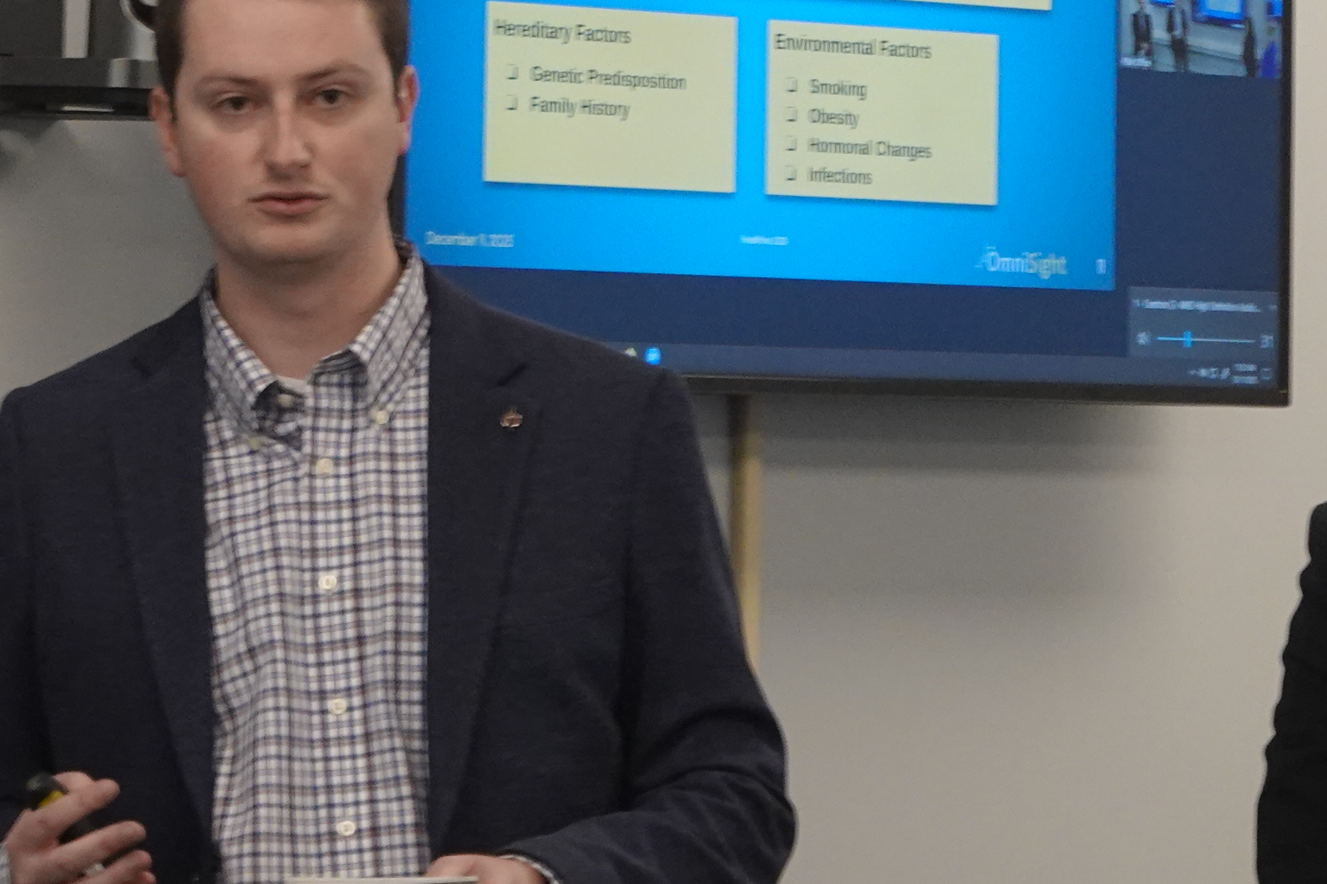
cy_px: 176
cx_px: 703
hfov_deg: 7.4
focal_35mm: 277
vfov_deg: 5.0
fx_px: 10209
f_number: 4
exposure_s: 1/80
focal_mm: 37.41
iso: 800
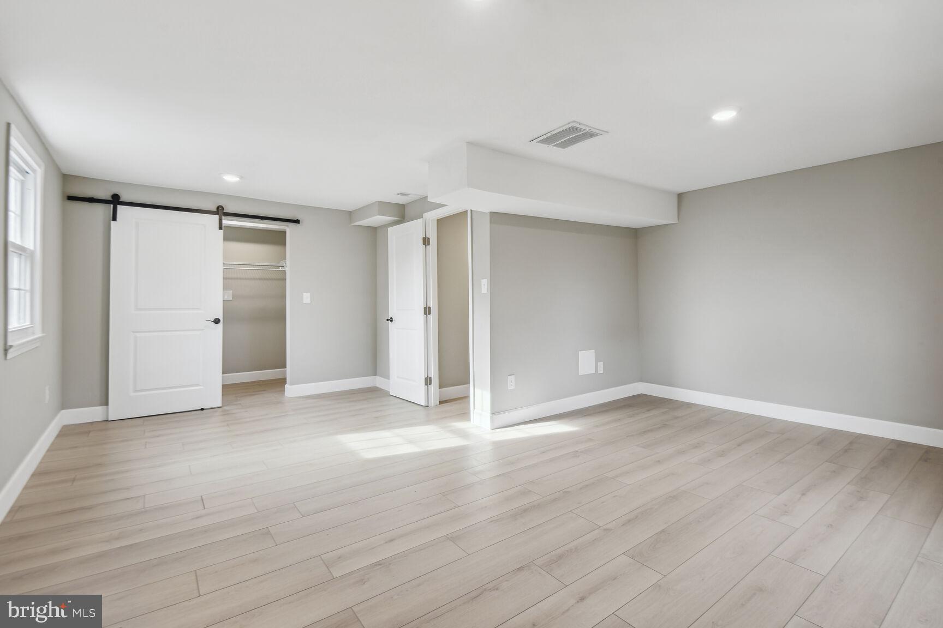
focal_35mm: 16
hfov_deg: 96.7
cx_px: 472
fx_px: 419
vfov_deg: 73.7
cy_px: 314
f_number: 8
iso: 200
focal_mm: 16
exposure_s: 1/25
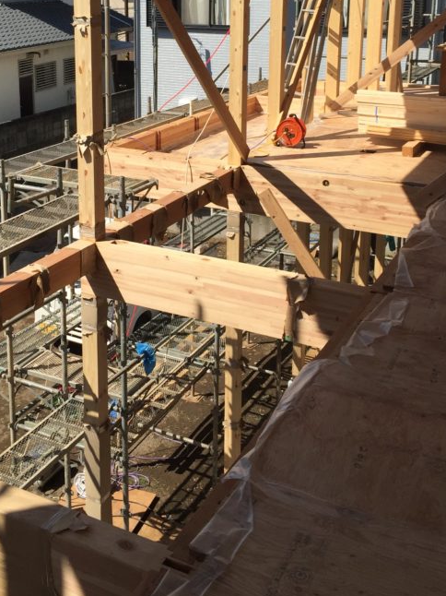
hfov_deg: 31.3
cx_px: 158
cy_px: 144
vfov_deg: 40.0
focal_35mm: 46
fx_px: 791
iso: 32
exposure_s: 1/2475
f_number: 2.2
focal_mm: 4.15
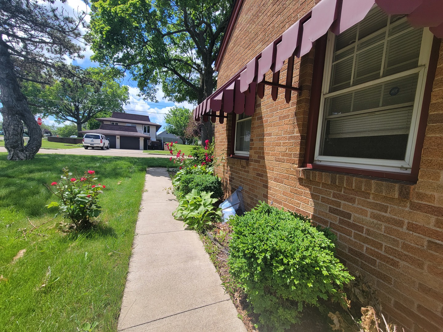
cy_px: 166
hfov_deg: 106.2
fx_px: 166
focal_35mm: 13
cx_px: 222
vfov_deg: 89.9
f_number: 2.2
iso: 50
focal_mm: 2.2
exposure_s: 1/1038
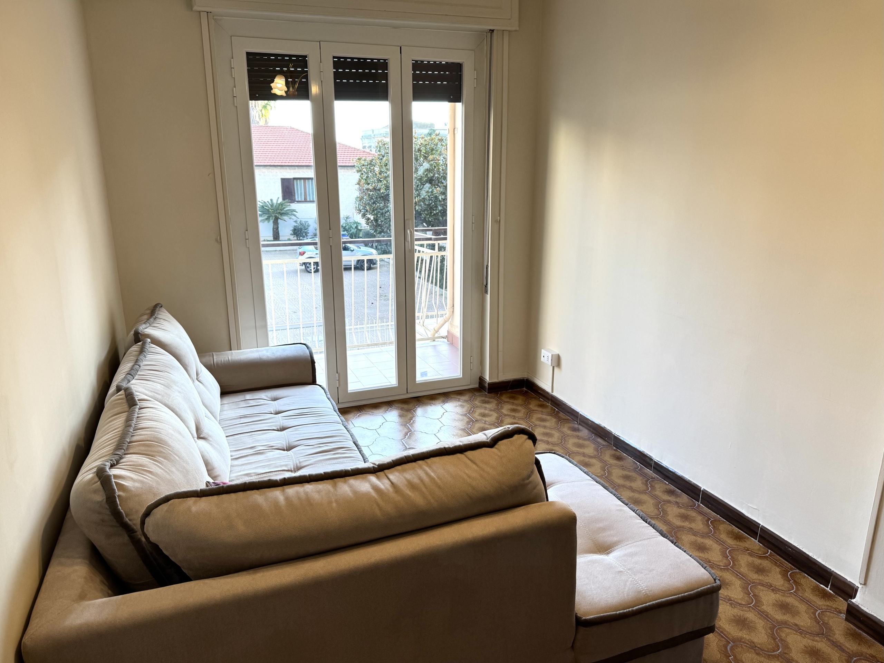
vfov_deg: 56.8
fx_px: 613
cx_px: 442
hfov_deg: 71.6
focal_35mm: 24
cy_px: 332
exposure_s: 1/100
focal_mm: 6.76
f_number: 1.78
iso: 80
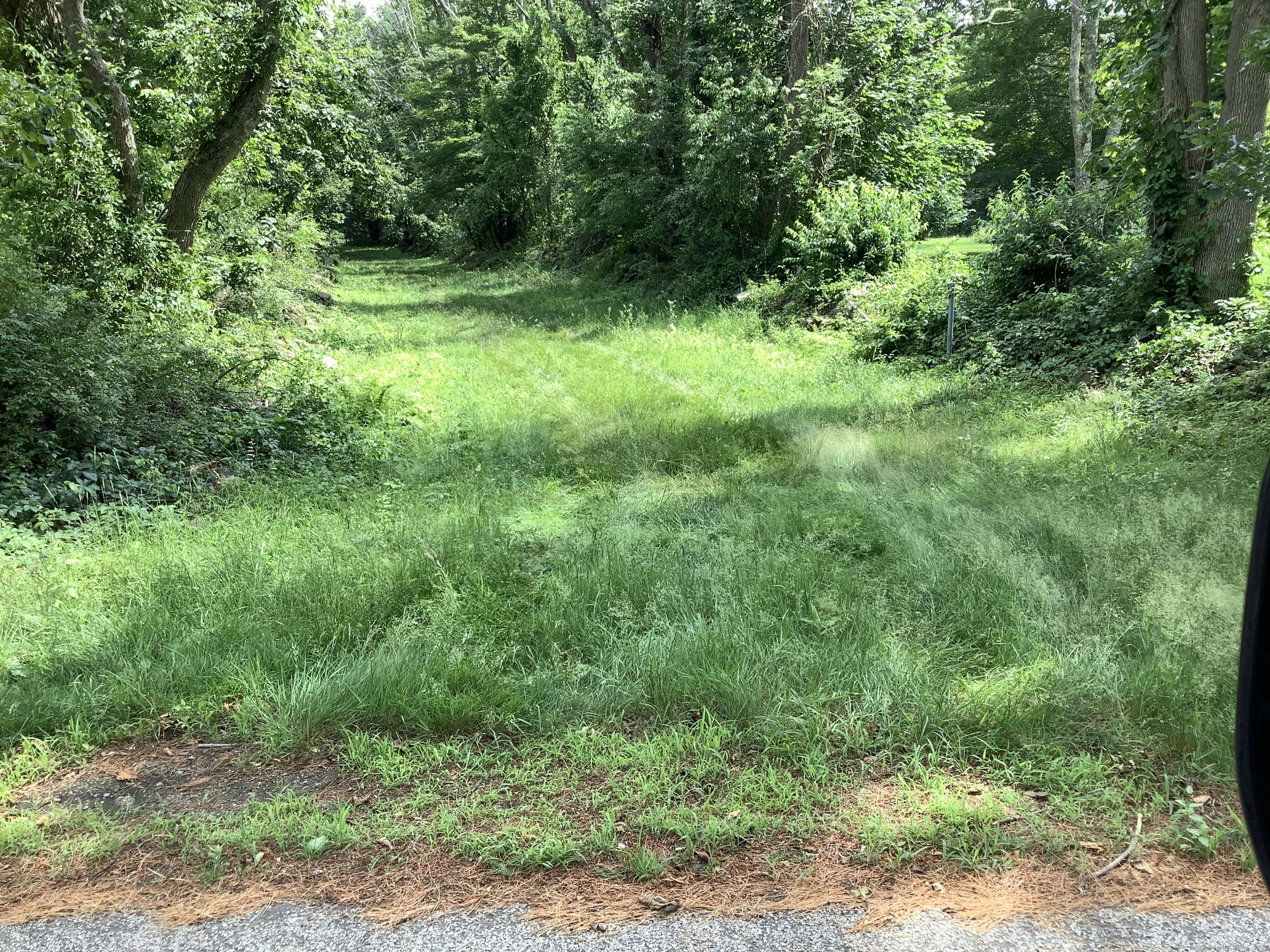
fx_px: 1137
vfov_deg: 45.4
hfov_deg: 58.4
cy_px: 476
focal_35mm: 31
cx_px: 635
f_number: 2.4
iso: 25
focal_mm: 3.3
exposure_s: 1/205
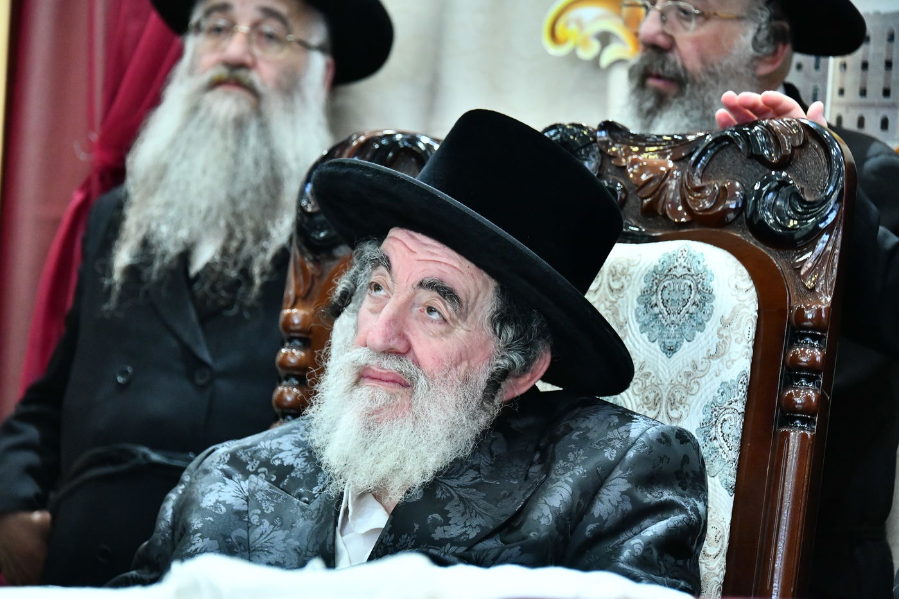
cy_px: 300
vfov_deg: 9.5
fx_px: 3620
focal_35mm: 145
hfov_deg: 14.2
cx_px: 450
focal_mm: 145
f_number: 5.6
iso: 5000
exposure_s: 1/125
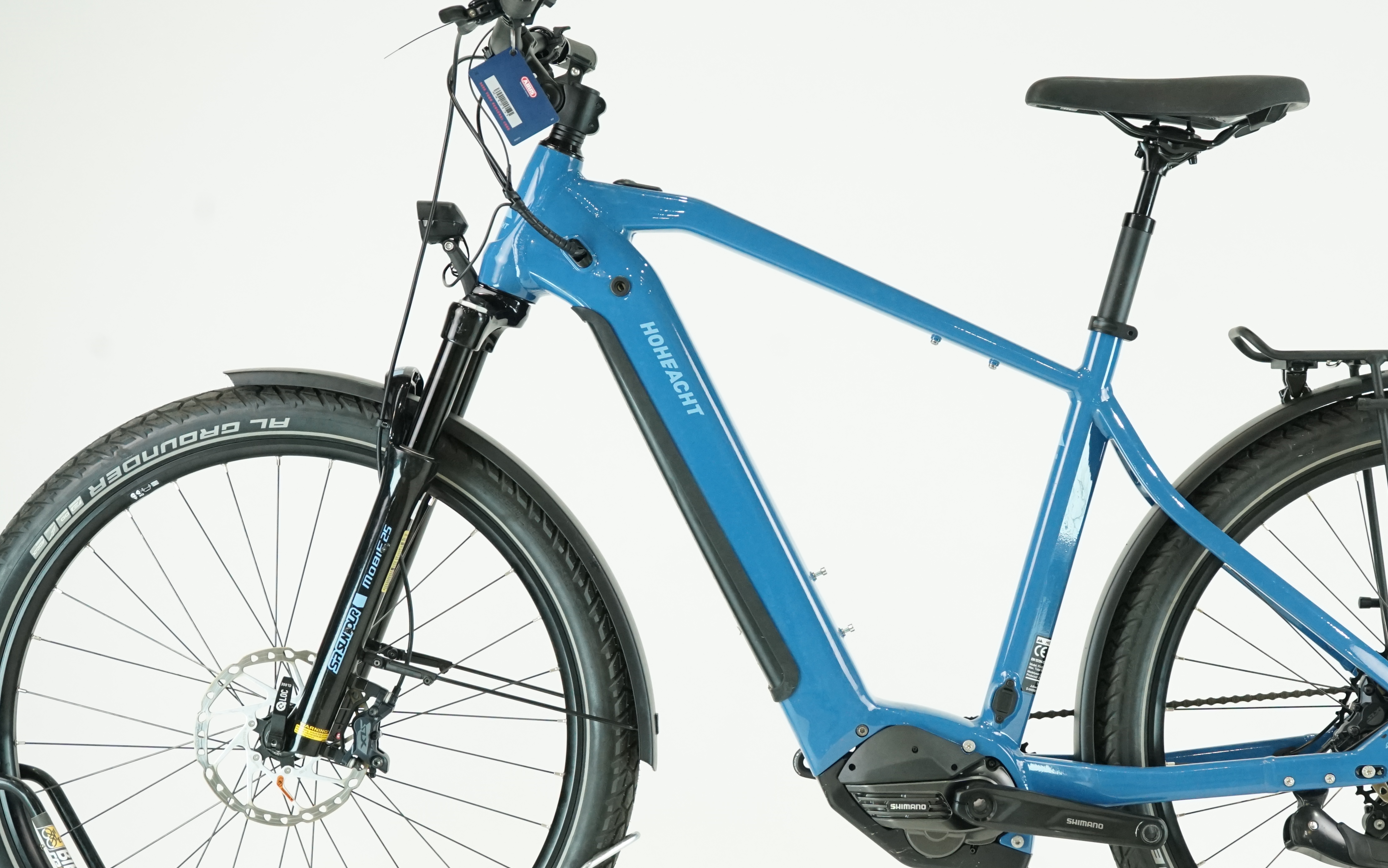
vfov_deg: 16.9
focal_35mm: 77
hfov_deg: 26.7
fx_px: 2913
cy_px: 503
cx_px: 861
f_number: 6.3
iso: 2500
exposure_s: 1/200
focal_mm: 56
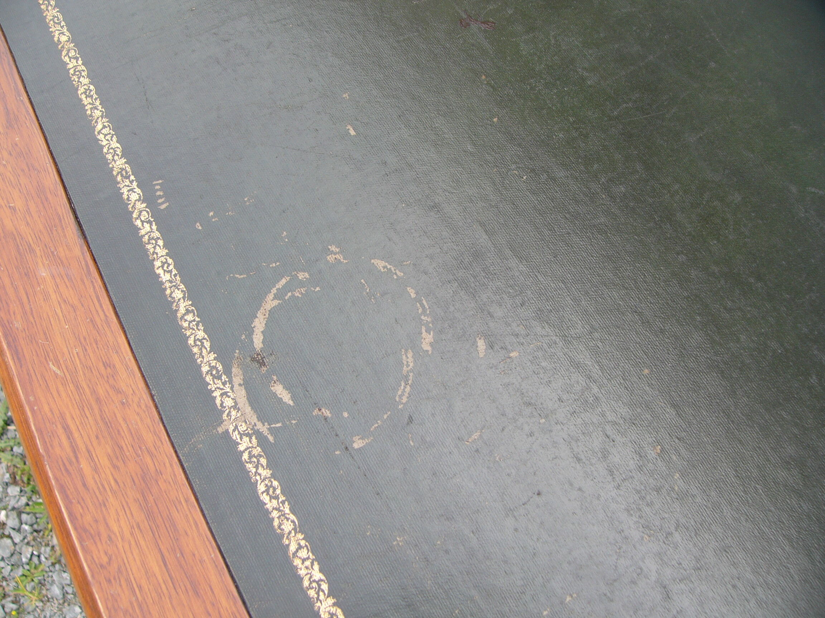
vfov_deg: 39.7
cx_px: 412
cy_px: 309
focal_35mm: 36
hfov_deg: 51.4
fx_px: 858
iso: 50
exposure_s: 1/125
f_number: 3.3
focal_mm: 6
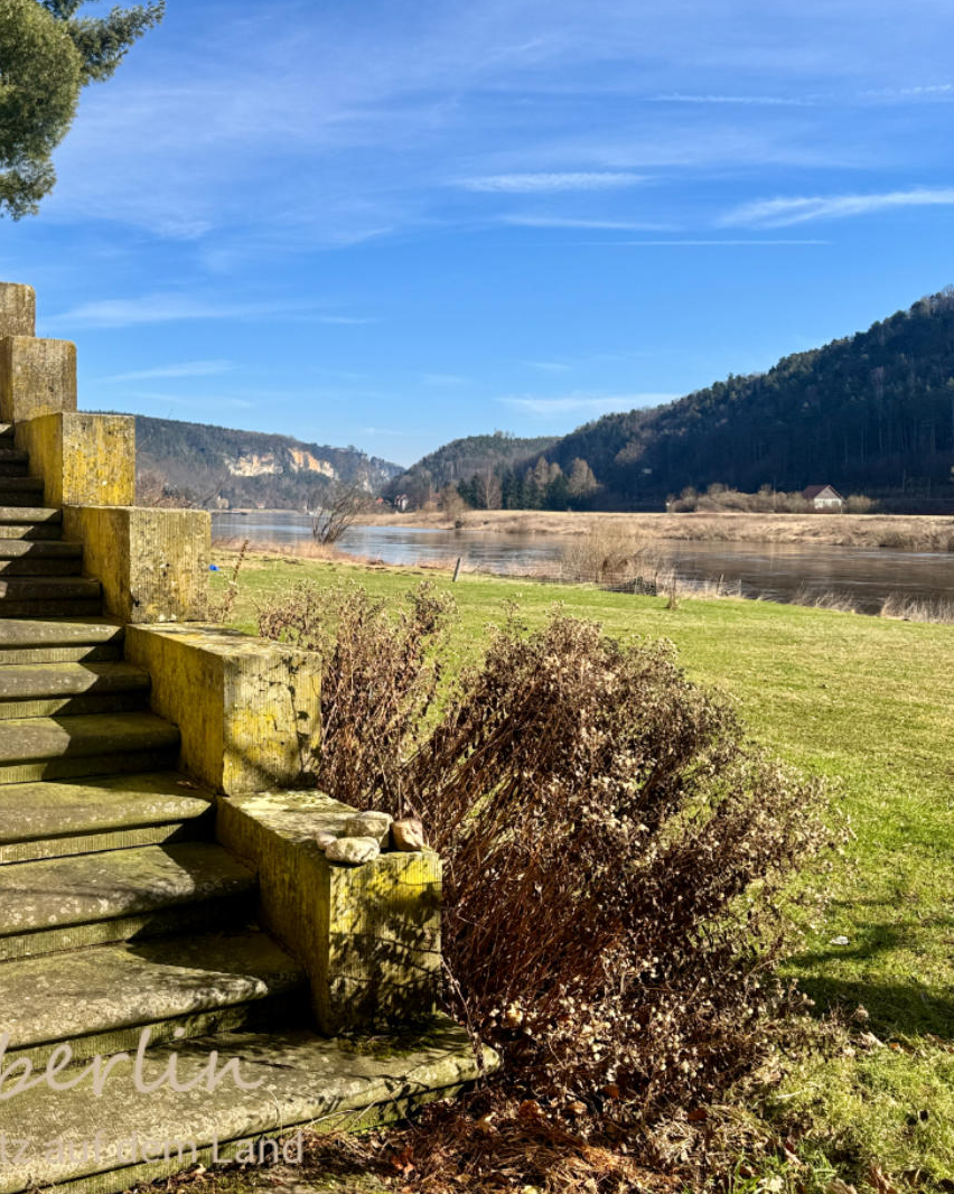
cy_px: 610
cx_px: 337
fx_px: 1165
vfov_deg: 54.2
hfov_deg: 44.0
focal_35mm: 33
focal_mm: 6.8
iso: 80
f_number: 1.8
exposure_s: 1/3802
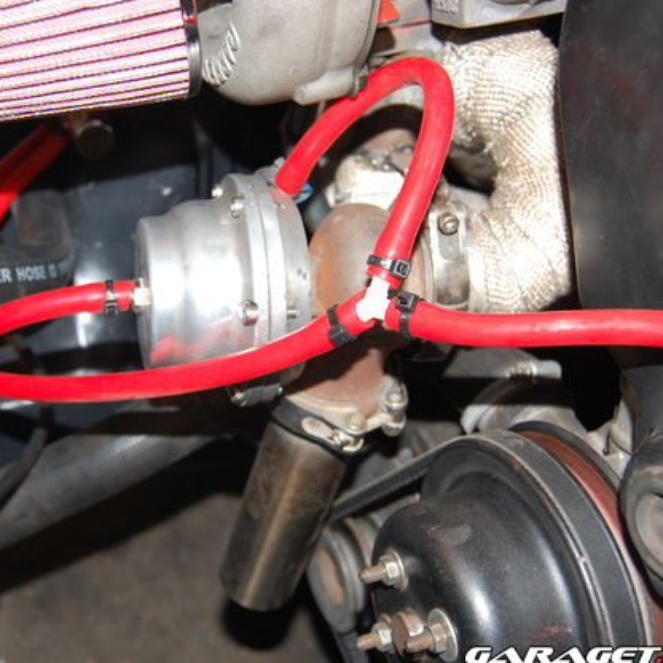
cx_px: 228
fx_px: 1105
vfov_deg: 33.4
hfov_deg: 33.1
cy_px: 332
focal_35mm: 51
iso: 400
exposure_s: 1/60
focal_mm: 26
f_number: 4
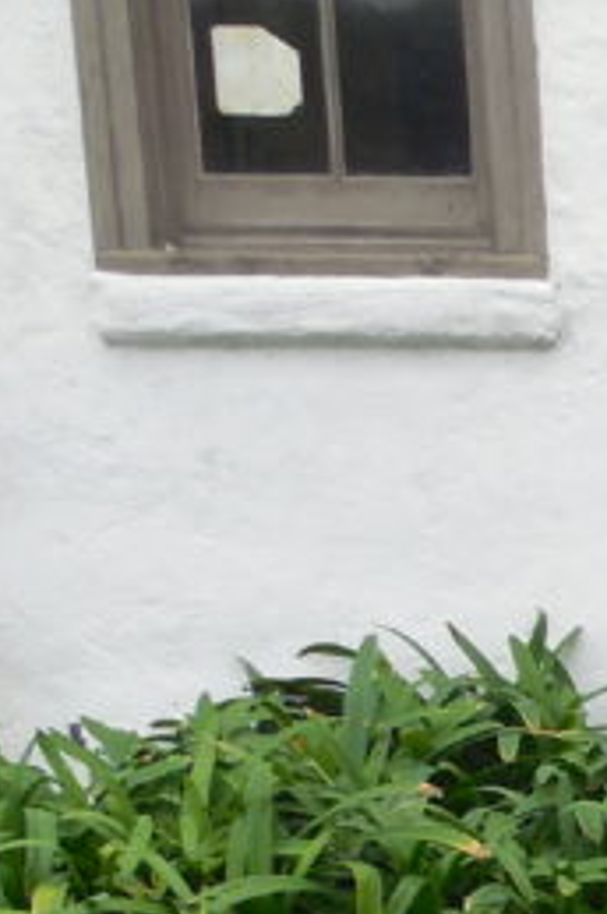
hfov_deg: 11.4
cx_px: 1380
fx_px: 2612
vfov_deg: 18.8
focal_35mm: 103
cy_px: 1094
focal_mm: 4.5
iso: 125
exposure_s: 1/250
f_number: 3.3
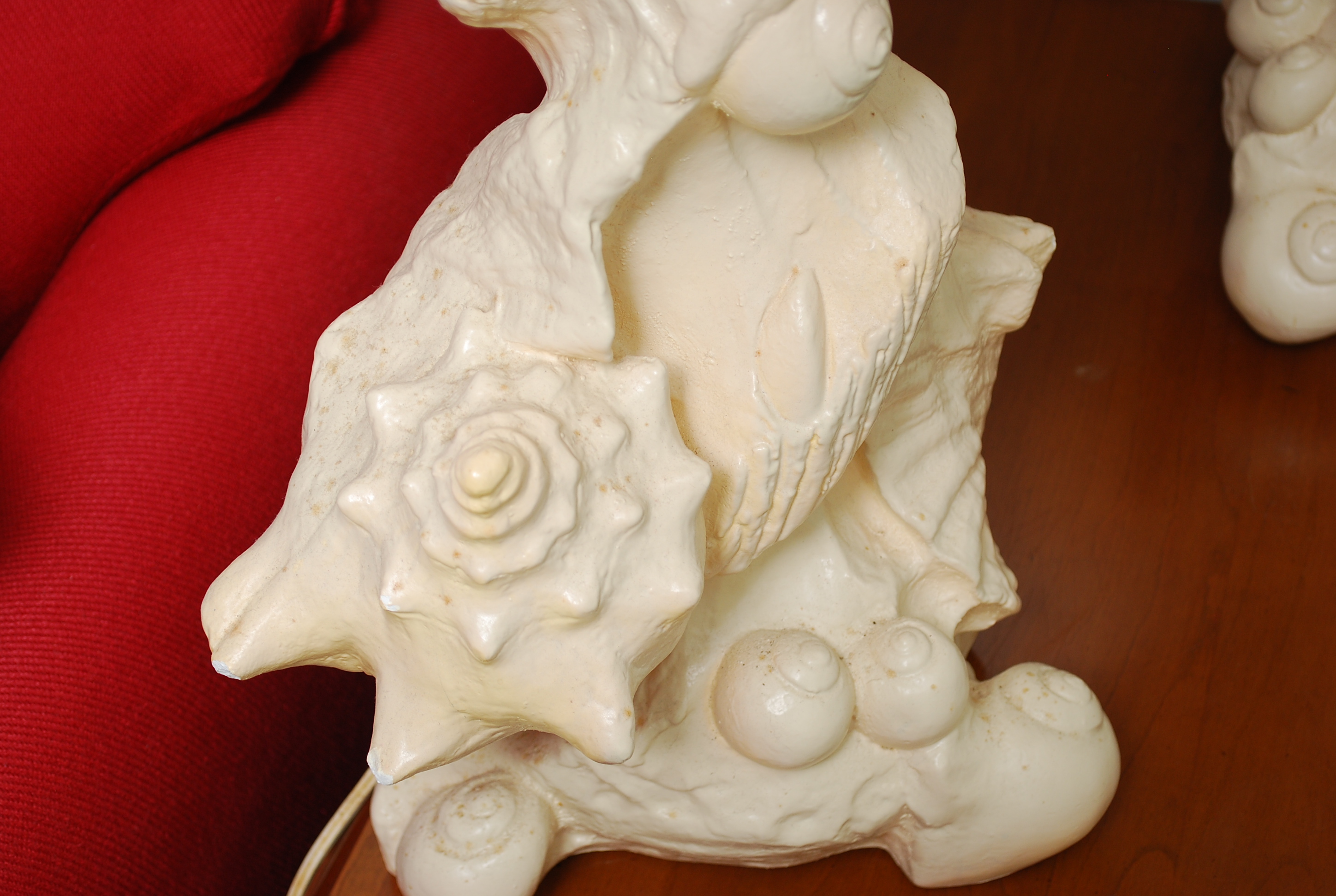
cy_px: 448
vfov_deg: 19.0
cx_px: 668
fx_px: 2677
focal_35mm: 72
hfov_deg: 28.0
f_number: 5.6
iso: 160
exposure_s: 1/160
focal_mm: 48
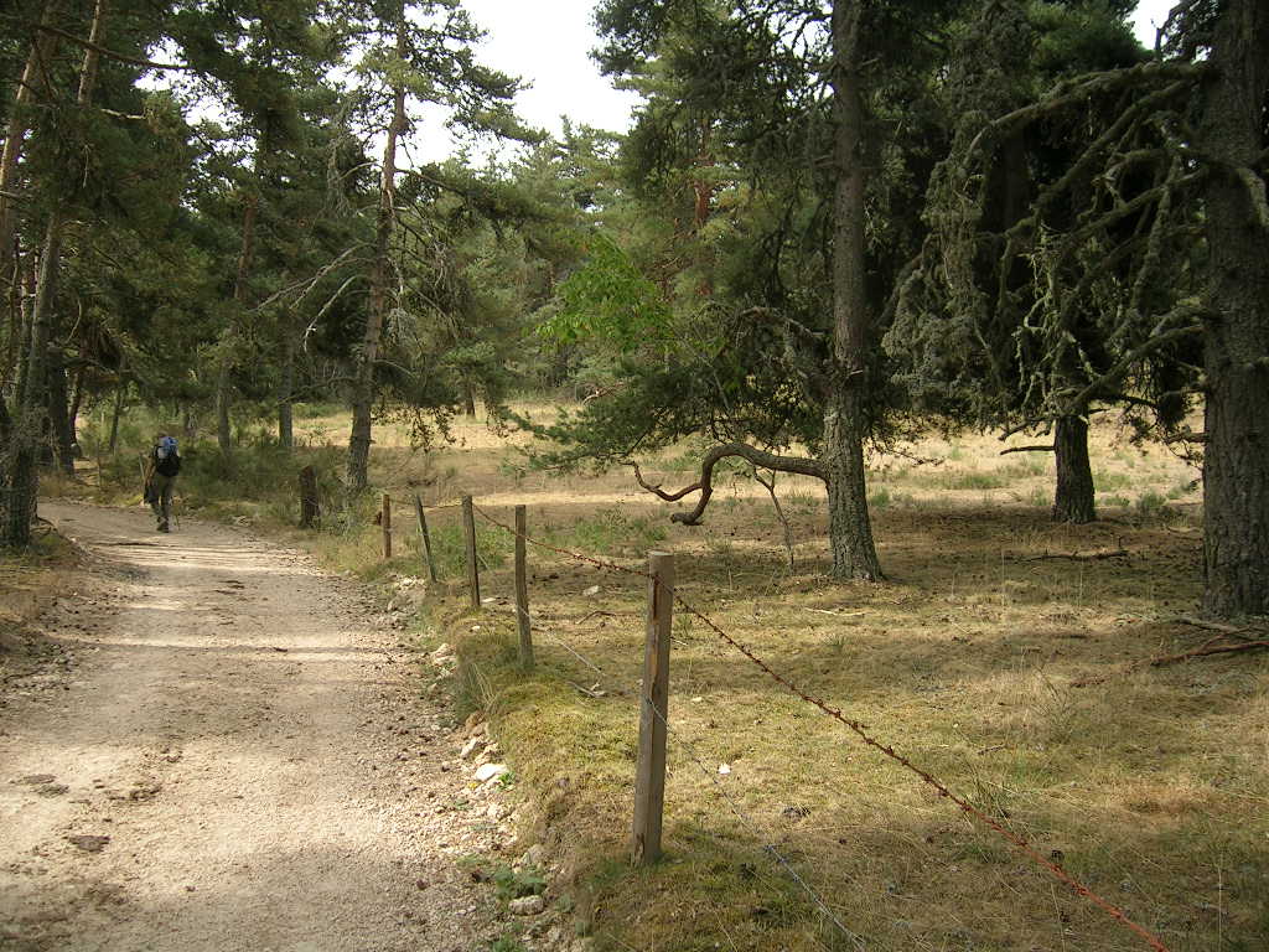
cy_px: 476
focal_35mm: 35
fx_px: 1283
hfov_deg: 52.6
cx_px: 634
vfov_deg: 40.7
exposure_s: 1/358
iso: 50
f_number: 2.8
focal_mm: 5.4
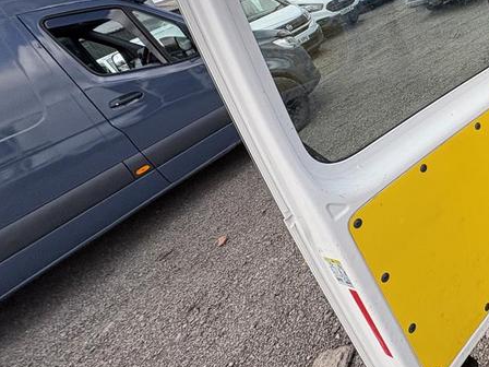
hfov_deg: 51.1
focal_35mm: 28
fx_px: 396
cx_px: 488
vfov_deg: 45.8
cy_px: 49
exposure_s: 1/467
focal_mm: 2.22
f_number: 2.2
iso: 40
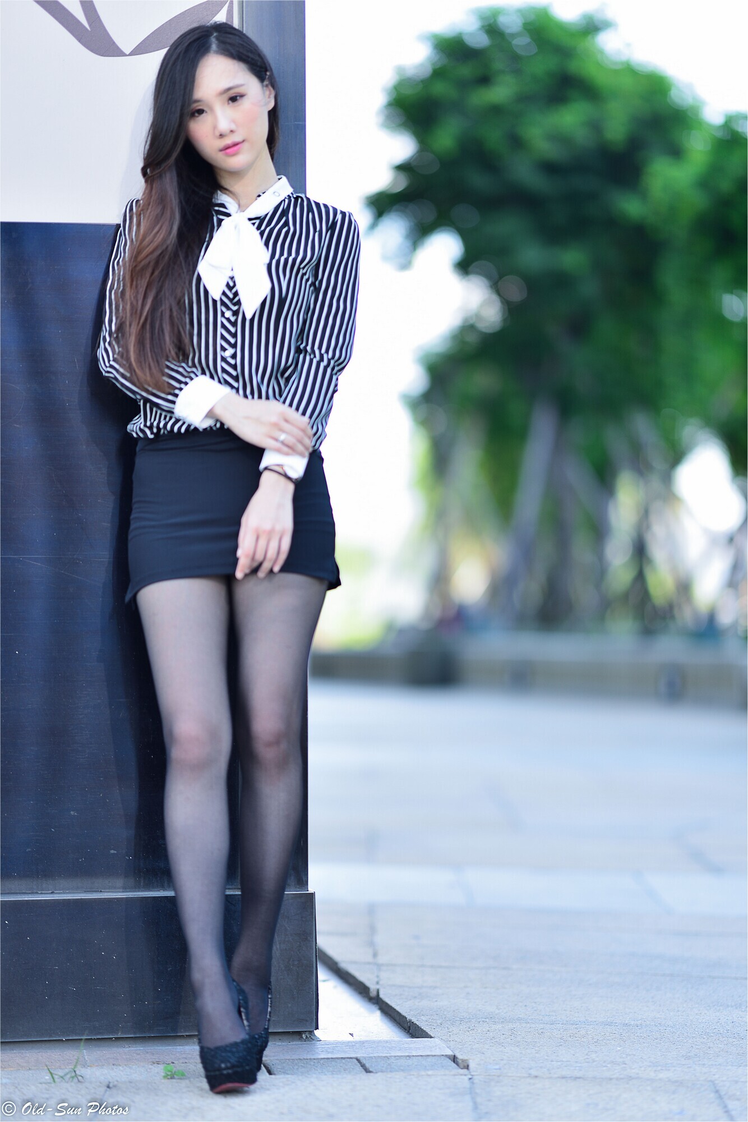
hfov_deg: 13.0
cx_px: 374
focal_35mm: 105
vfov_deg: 19.5
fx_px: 3271
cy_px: 561
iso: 100
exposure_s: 1/500
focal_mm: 105
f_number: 1.4
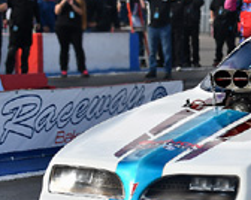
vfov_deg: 6.6
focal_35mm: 234
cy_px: 117
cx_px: 270
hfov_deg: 8.2
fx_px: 1736
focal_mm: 70
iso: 160
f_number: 5.6
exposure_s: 1/1600
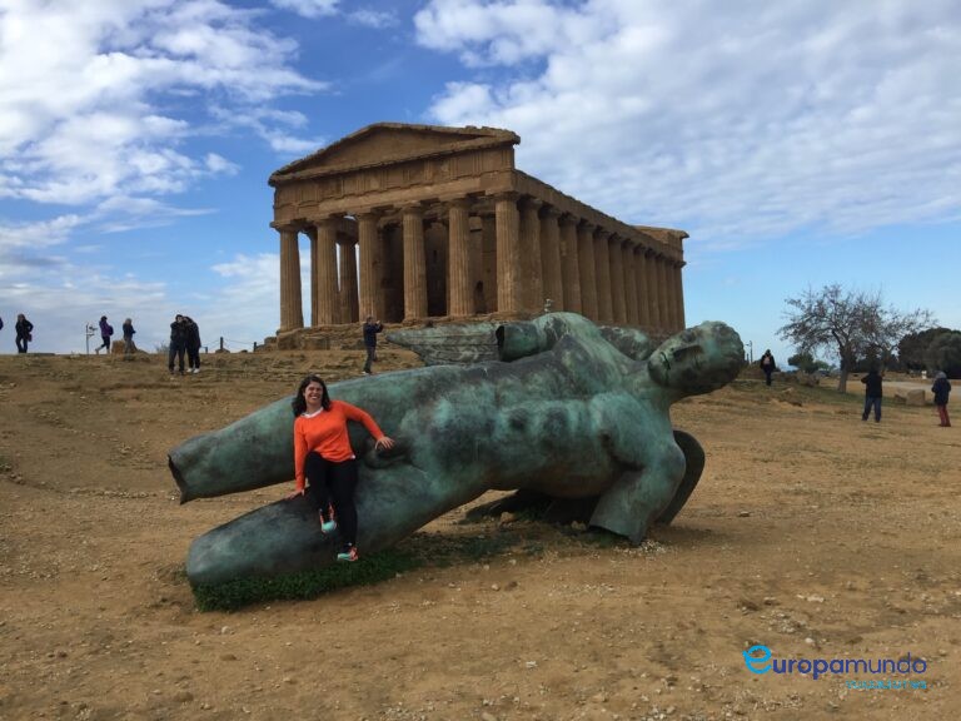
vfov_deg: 48.2
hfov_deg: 61.7
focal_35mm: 29
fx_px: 805
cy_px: 360
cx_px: 480
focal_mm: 4.15
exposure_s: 1/1163
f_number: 2.2
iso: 32
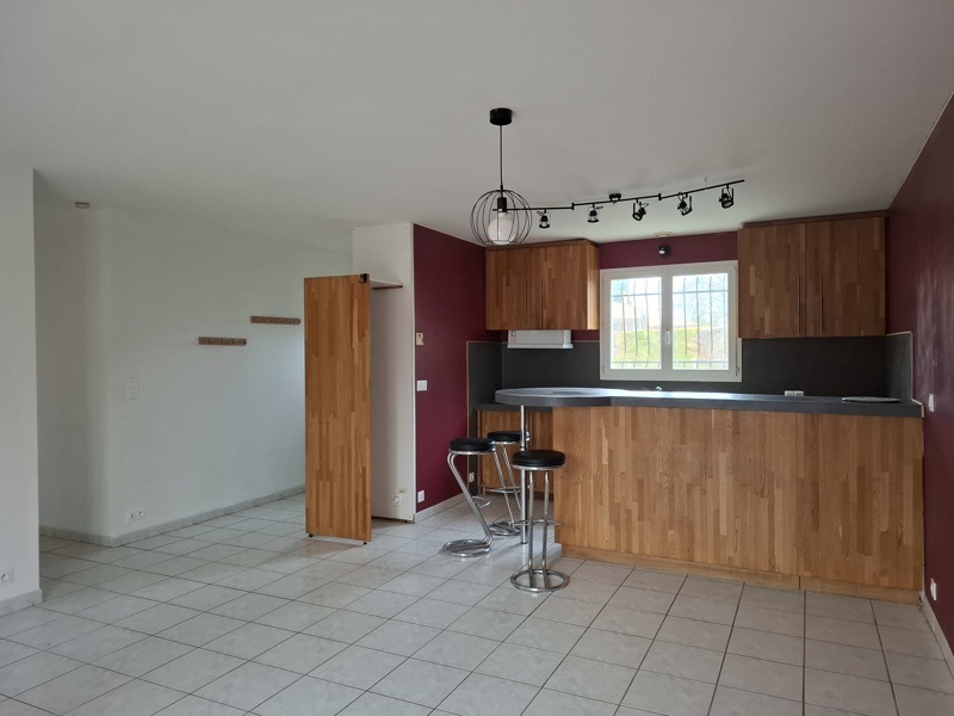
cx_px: 477
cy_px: 358
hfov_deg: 73.9
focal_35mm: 23
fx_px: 634
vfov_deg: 58.9
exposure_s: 1/33
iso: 320
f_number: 1.8
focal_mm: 5.54
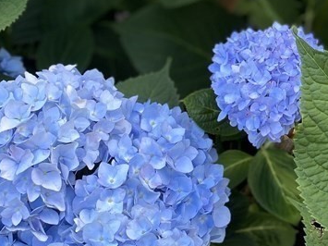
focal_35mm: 75
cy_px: -36
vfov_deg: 18.7
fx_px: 710
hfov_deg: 25.1
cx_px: 308
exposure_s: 1/165
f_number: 1.8
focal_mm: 4.25
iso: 32
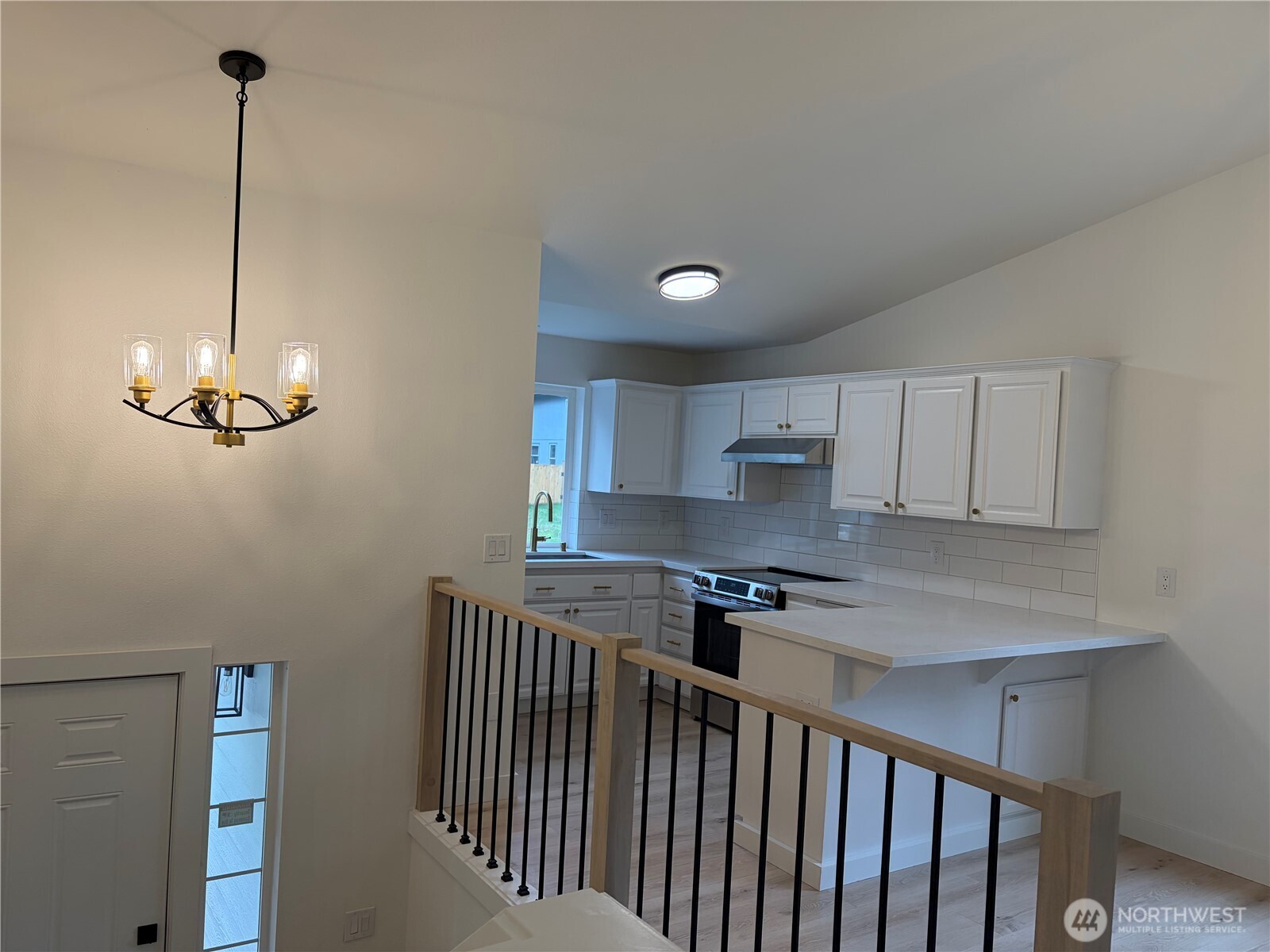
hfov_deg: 67.3
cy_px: 476
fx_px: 954
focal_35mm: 26
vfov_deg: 53.1
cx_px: 635
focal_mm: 5.96
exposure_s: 1/233
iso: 125
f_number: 1.6
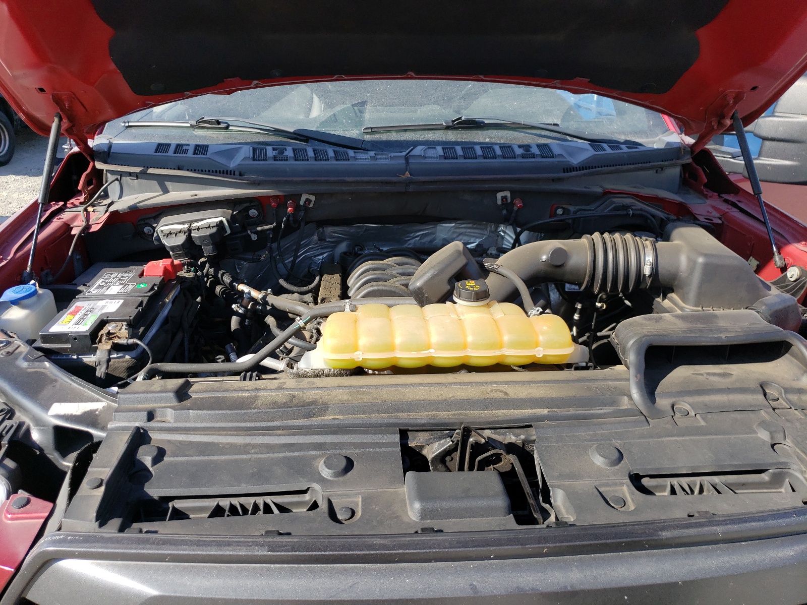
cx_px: 404
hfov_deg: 67.3
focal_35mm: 26
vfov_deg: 53.1
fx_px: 606
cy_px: 302
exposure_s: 1/1429
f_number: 1.5
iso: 50
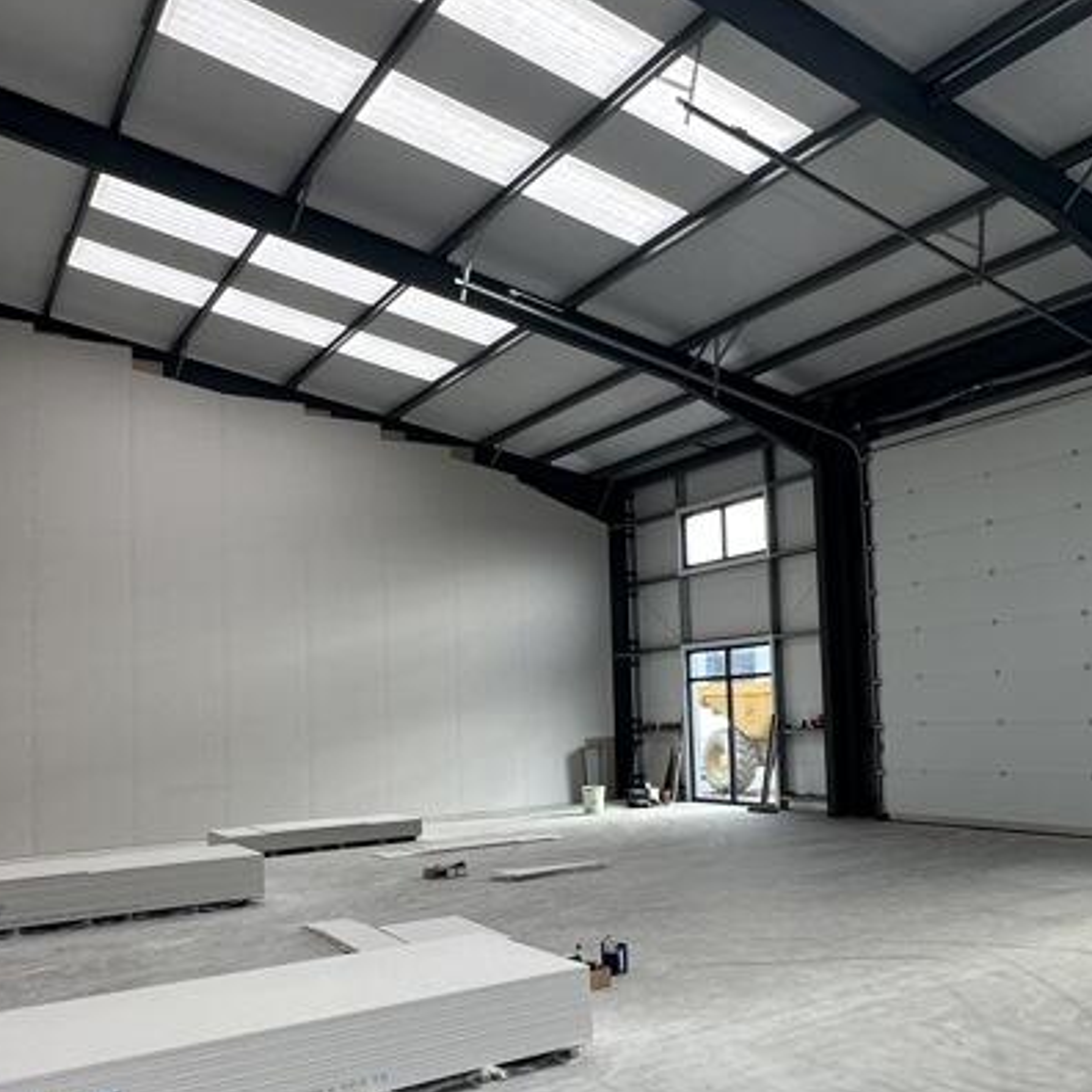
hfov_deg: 50.0
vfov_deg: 50.9
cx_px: 750
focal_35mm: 32
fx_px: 1142
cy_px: 626
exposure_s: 1/99
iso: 64
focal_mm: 2.22
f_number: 2.2
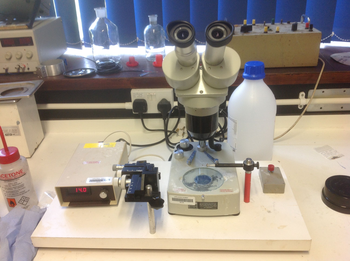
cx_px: 175
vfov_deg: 40.6
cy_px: 130
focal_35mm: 35
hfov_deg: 52.7
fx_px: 353
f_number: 2.4
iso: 64
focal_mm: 4.28
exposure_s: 1/30
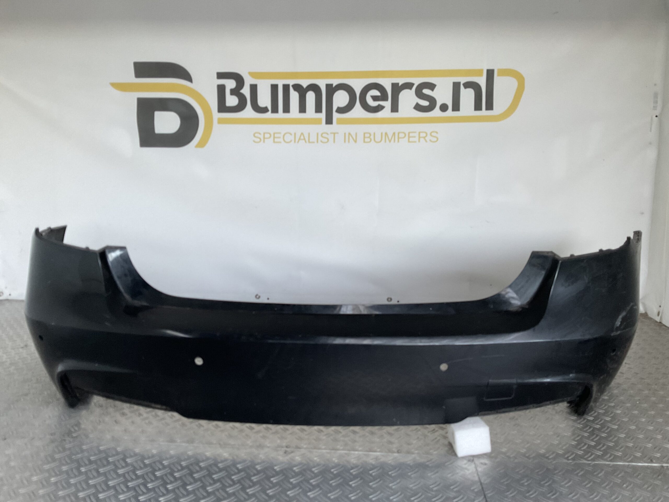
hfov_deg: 61.7
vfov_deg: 48.2
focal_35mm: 29
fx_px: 560
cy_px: 251
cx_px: 334
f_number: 1.8
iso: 64
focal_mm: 3
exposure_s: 1/50
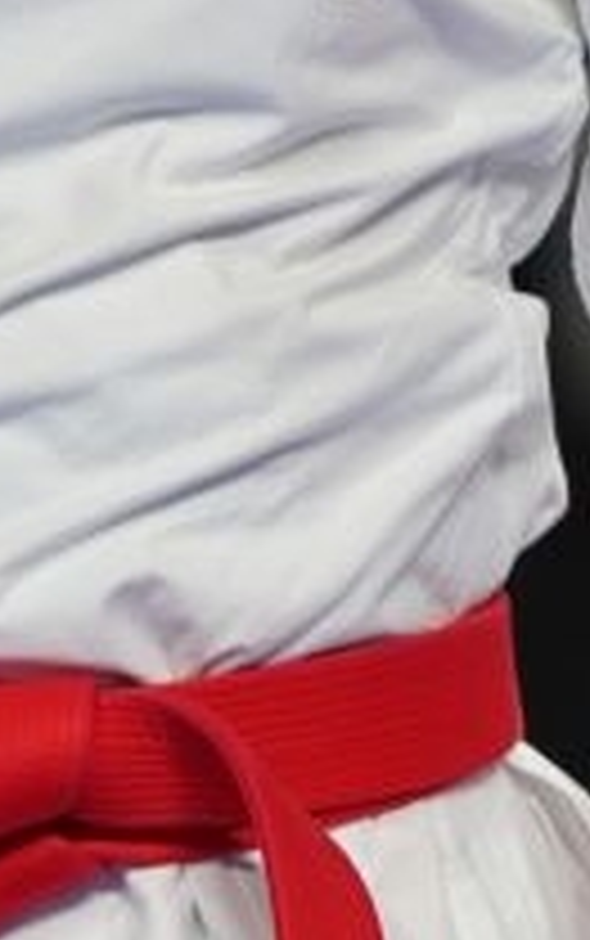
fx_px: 60026
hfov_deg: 0.6
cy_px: 526
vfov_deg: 0.9
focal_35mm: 2338
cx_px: 239
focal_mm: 400
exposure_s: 1/500
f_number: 2.8
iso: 640
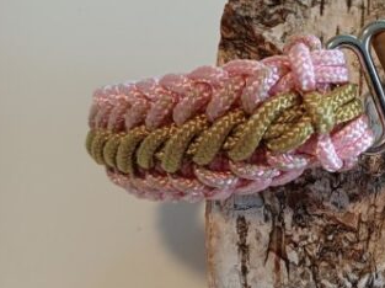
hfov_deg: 36.8
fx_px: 533
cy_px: 155
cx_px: 357
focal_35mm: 48
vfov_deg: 30.2
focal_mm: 4.65
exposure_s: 1/33.3
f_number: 1.8
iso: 400
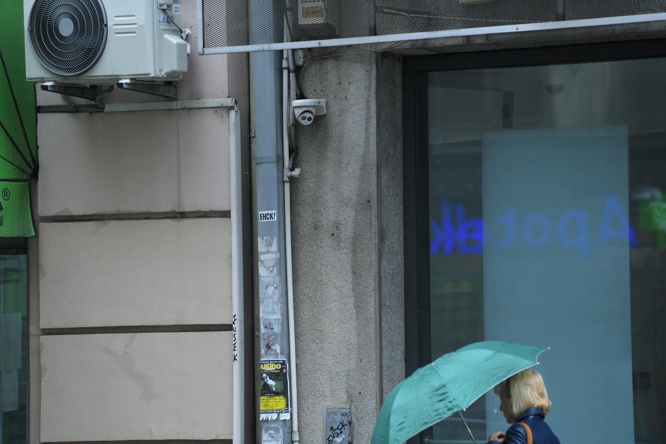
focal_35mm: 200
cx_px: 333
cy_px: 222
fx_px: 3700
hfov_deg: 10.3
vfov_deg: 6.9
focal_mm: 200
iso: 500
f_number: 4
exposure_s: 1/250
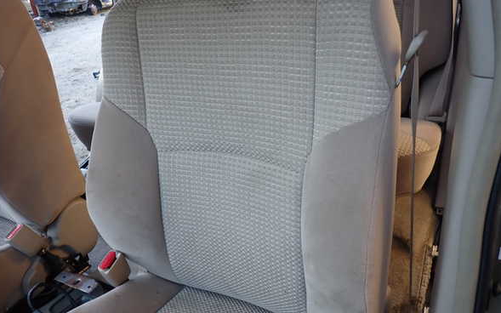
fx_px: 369
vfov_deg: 46.0
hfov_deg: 68.4
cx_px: 248
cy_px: 151
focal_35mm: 27
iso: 100
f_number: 2
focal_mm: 4.5
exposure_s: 1/100
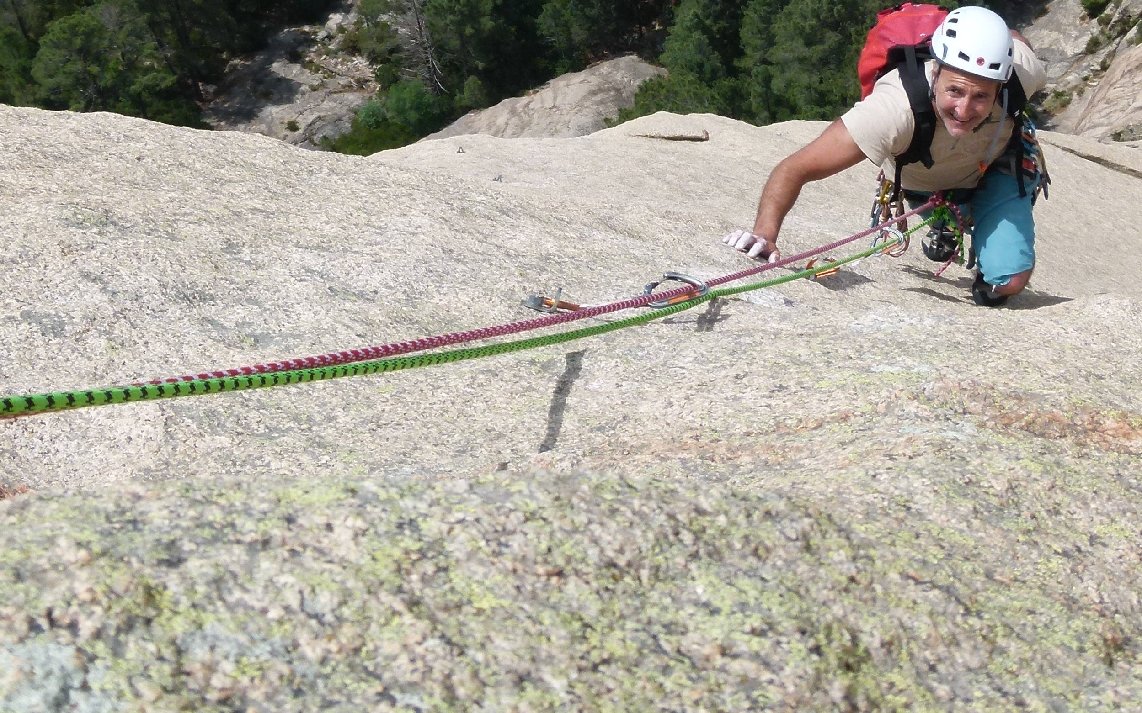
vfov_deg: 14.7
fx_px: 2739
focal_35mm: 88
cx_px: 627
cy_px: 105
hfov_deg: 23.5
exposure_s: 1/1300
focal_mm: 8.7
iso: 100
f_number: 4
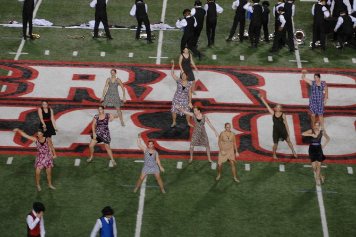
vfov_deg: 6.6
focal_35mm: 207
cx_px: 177
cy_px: 119
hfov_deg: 10.0
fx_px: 2045
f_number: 2.8
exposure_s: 1/80
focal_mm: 130
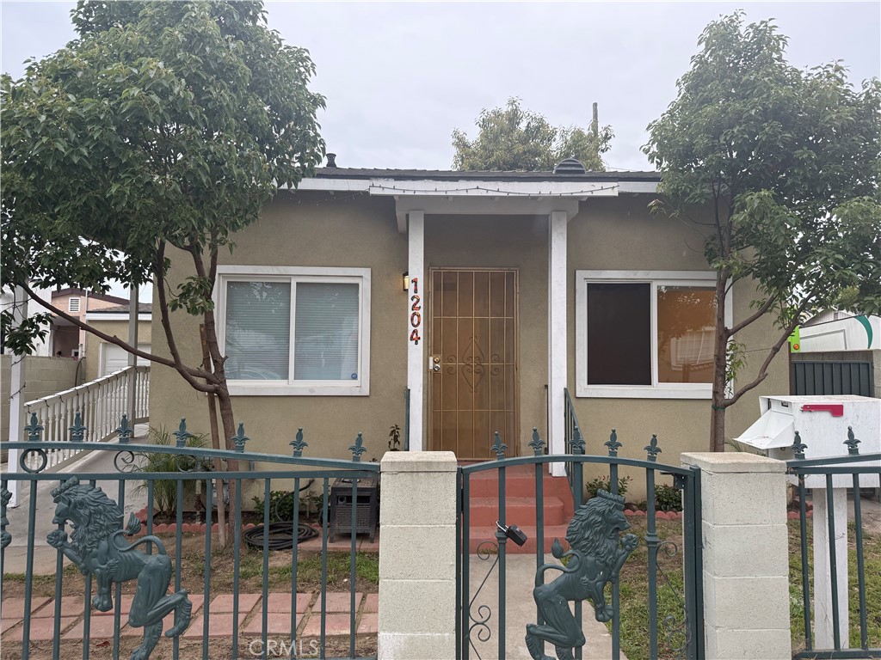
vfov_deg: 56.8
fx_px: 611
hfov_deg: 71.6
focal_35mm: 24
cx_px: 440
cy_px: 330
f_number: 1.78
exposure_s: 1/575
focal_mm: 6.76
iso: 100
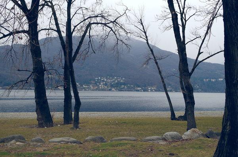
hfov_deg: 49.7
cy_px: 78
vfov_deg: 34.0
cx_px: 119
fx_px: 257
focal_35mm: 39
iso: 200
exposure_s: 1/100
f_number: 5.6
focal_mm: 26.25
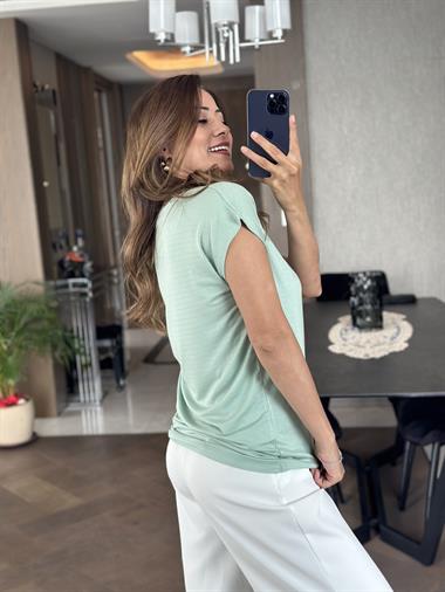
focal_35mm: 48
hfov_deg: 30.3
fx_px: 822
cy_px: 296
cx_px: 222
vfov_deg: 39.6
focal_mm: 6.86
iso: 125
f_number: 1.78
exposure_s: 1/60
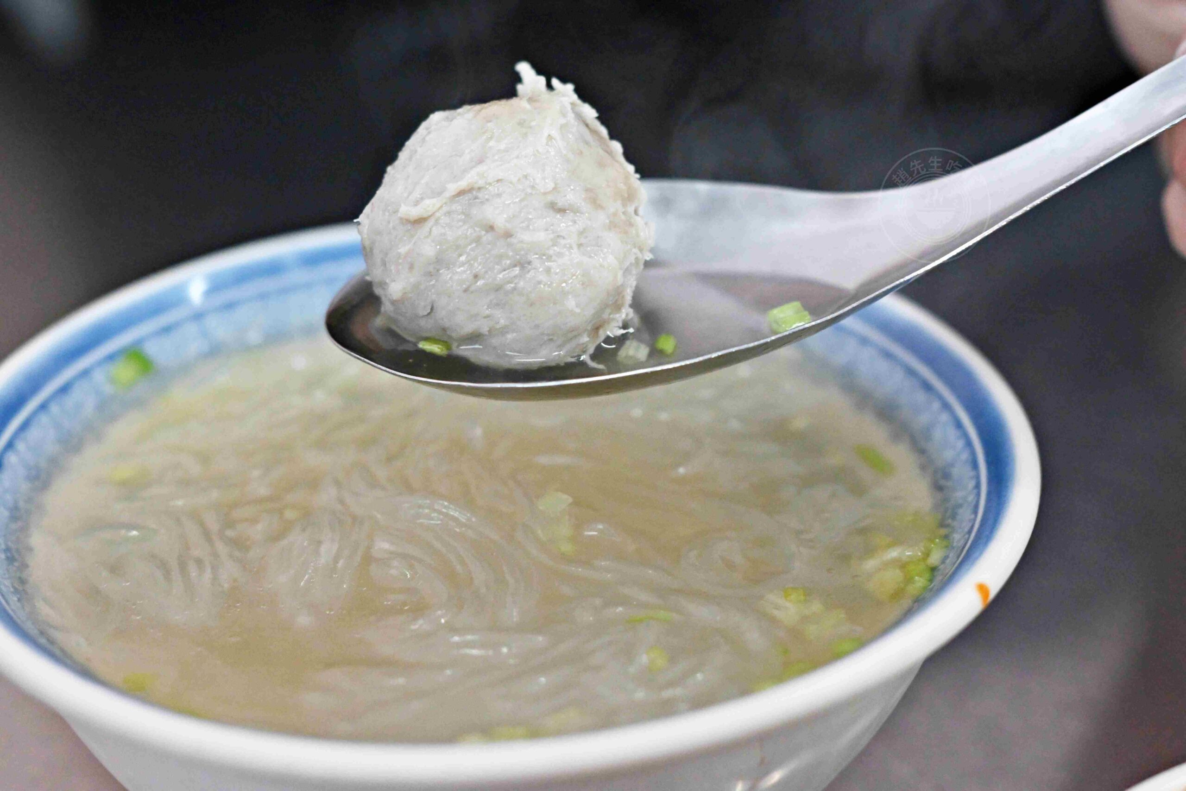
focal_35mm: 75
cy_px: 396
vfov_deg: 18.2
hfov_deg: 27.0
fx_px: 2471
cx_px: 593
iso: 3200
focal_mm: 50
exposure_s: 1/200
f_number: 3.2
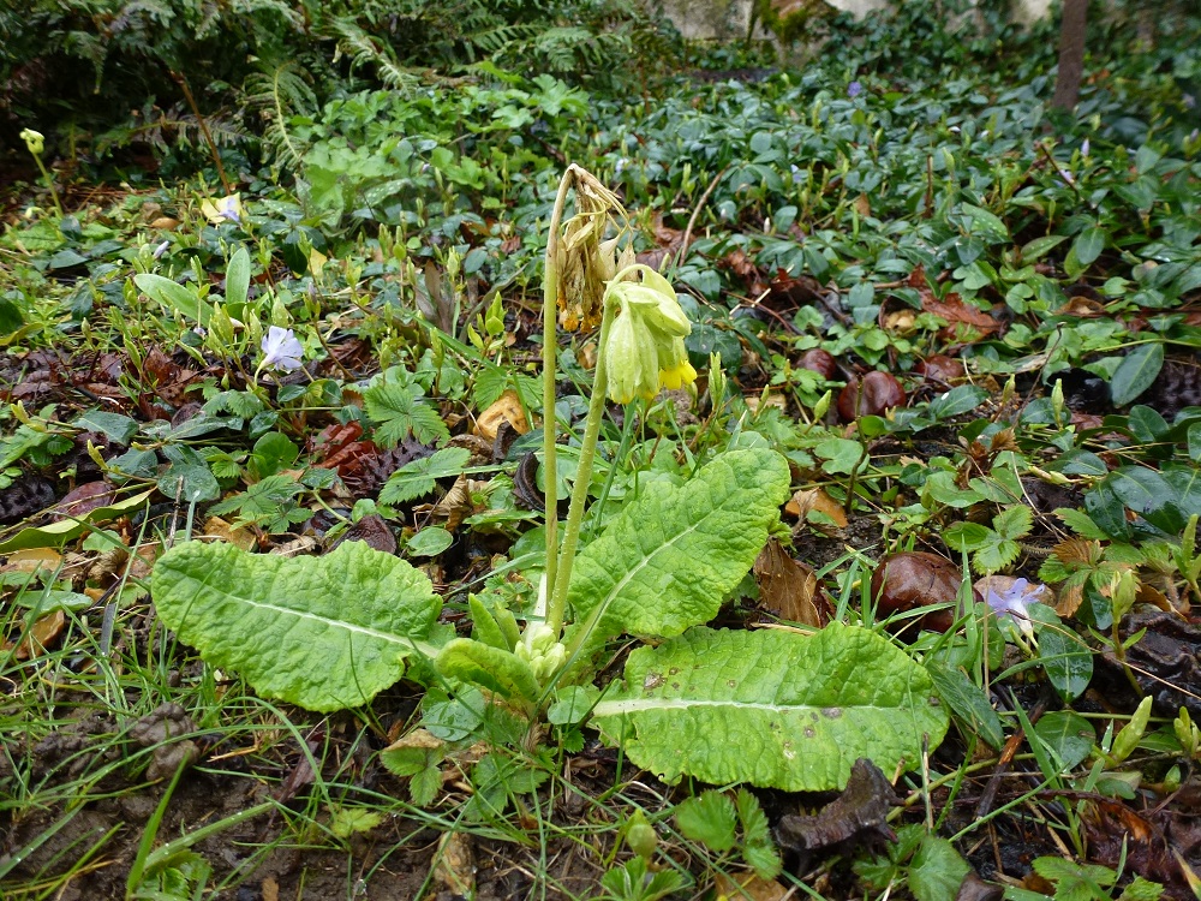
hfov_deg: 71.6
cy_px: 450
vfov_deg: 56.8
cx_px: 600
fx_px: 833
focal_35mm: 24
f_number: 3.3
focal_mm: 4.3
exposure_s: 1/60
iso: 125
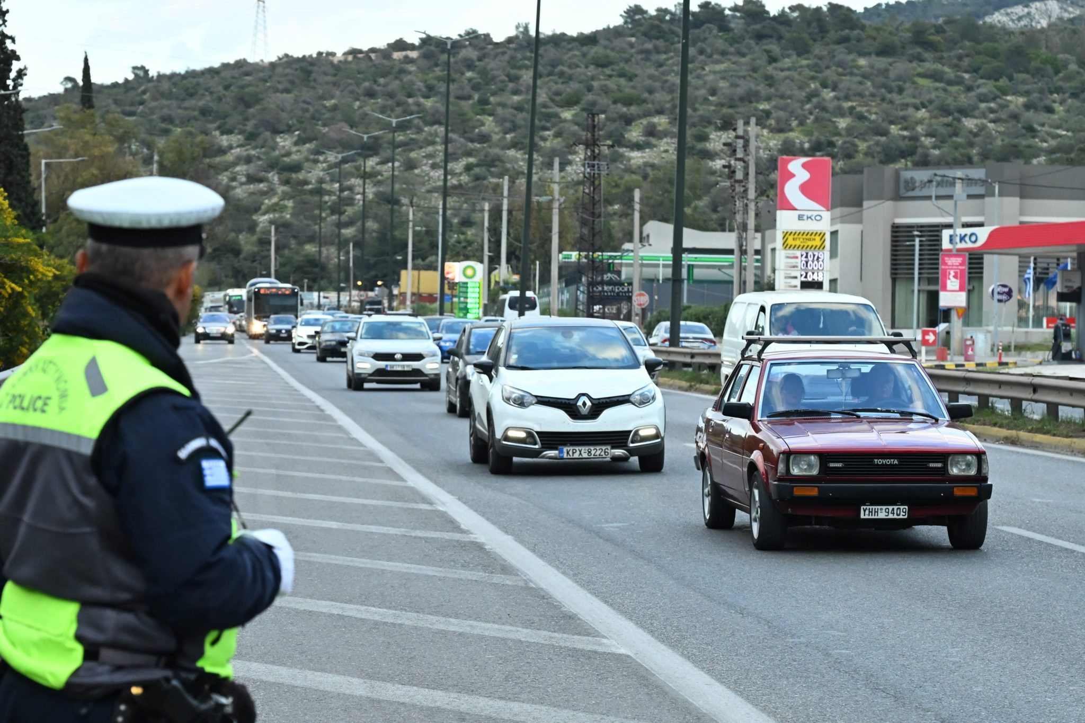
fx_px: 3526
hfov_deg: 17.5
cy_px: 362
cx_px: 542
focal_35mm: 117
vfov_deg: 11.7
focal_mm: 78
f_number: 6.3
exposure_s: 1/640
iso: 2500
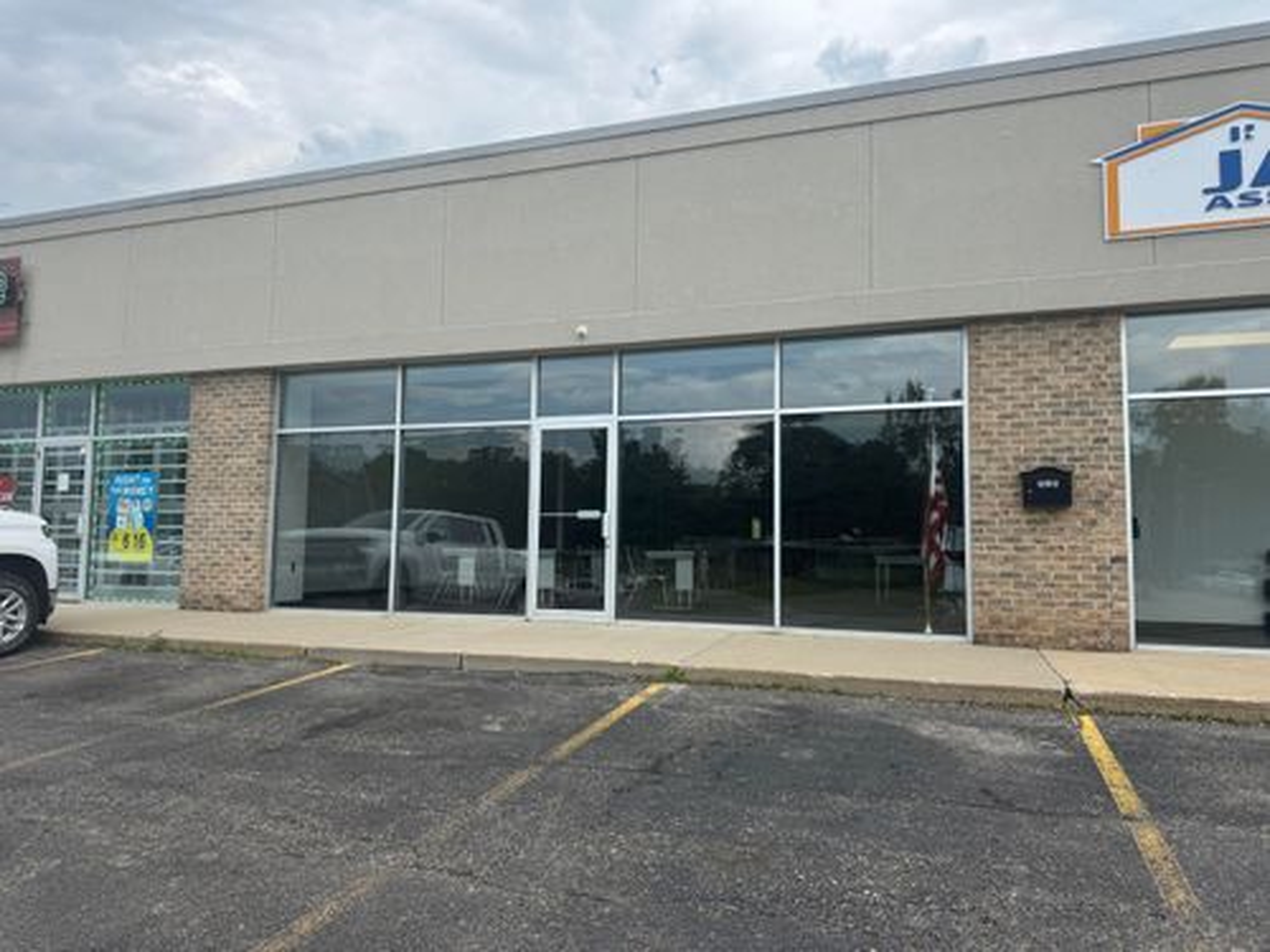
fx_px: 881
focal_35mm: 24
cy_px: 476
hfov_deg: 71.6
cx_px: 635
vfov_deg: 56.8
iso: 80
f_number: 1.78
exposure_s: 1/2604
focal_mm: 6.76
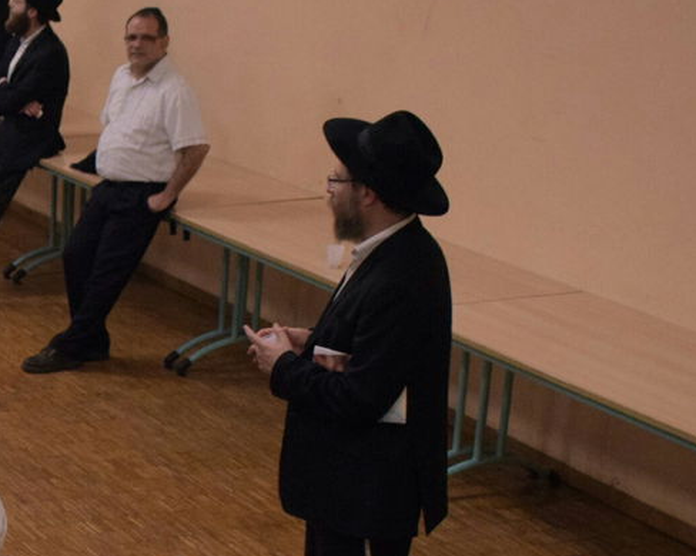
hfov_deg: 18.3
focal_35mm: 97
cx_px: -238
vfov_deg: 15.6
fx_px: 1997
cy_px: 537
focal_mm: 24
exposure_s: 1/160
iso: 2800
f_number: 5.6
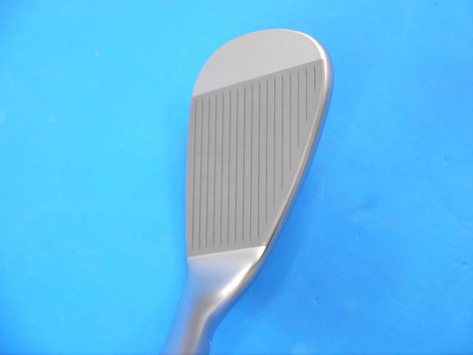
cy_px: 178
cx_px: 236
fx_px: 1148
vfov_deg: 17.6
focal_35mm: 84
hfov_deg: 23.3
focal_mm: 42
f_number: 5.6
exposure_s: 1/80
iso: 800
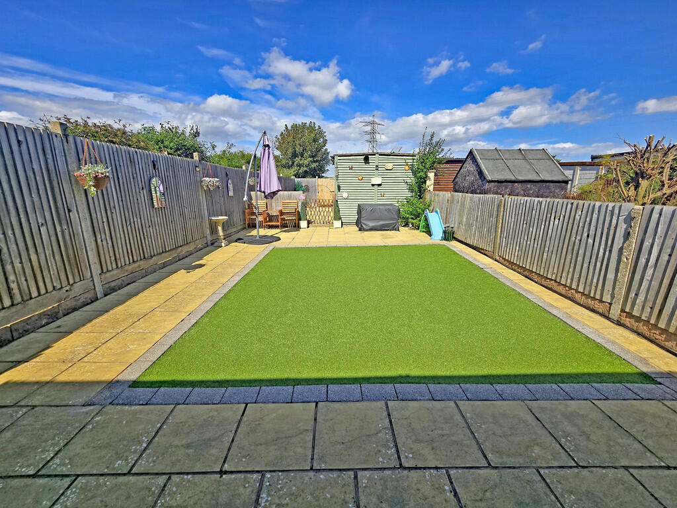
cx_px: 338
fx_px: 254
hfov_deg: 106.2
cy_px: 254
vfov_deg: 89.9
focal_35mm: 13
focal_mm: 2.2
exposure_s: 1/2277
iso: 50
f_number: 2.2
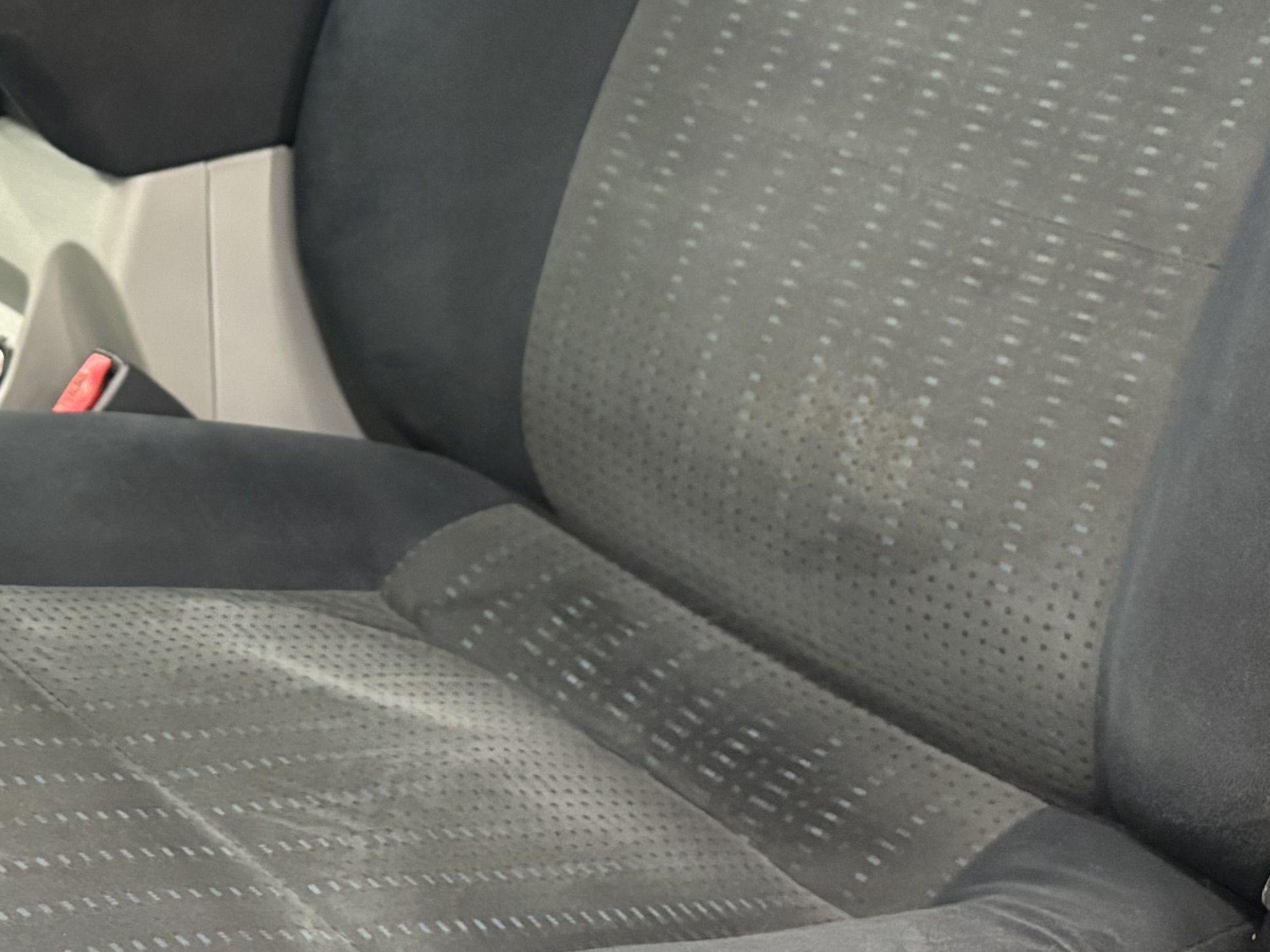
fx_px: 2825
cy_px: 22
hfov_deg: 24.1
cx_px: -32
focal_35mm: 77
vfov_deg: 18.7
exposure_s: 1/33
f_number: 1.6
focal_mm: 5.96
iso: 400
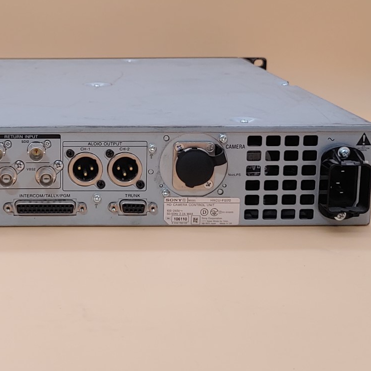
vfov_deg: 25.5
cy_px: 114
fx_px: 812
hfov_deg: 25.0
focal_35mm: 67
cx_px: 38
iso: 50
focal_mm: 4.36
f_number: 1.8
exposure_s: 1/62
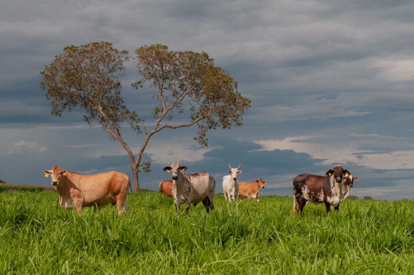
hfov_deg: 24.6
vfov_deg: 16.5
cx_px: 207
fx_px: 948
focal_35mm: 82
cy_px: 138
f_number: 10
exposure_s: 1/320
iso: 100
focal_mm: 55
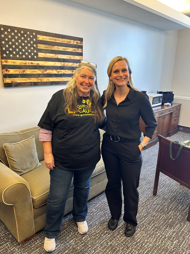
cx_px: 94
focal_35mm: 27
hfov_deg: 51.3
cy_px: 126
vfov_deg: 65.3
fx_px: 198
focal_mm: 5.7
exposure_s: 1/60
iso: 125
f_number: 1.5
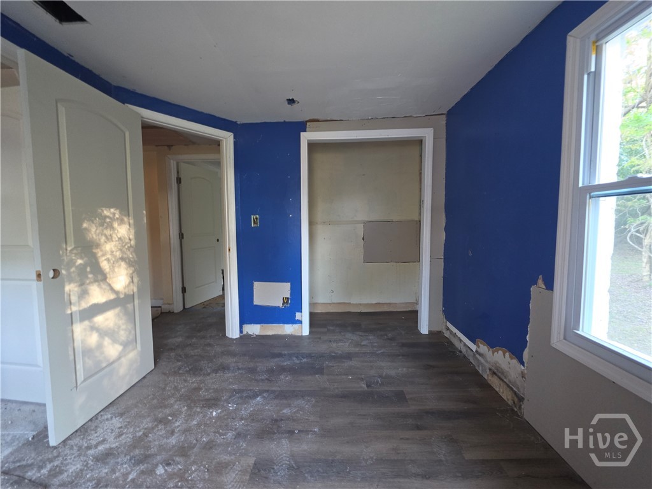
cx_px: 326
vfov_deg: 89.9
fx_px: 245
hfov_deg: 106.2
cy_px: 244
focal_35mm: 13
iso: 800
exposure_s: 1/12
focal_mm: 2.2
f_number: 1.9
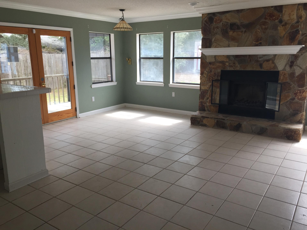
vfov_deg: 48.2
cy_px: 115
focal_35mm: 29
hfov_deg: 61.7
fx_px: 257
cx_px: 154
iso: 32
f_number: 2.2
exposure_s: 1/120
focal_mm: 4.15
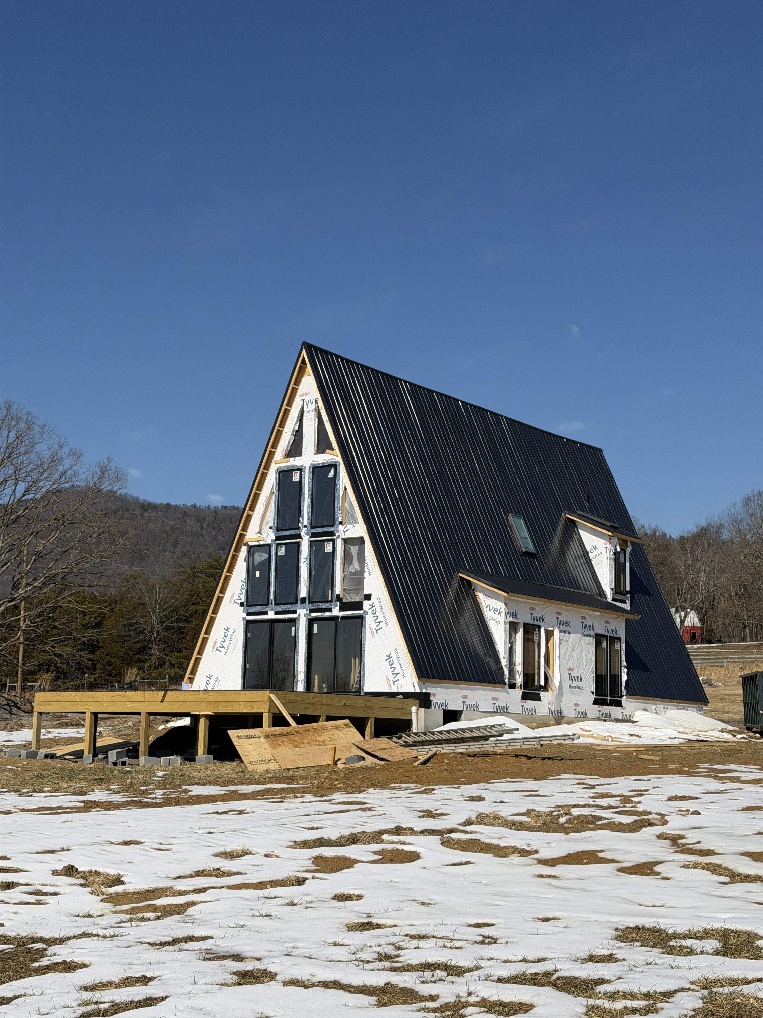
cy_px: 509
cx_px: 382
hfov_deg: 30.3
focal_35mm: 48
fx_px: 1411
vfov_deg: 39.7
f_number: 1.78
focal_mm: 6.76
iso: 80
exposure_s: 1/11364
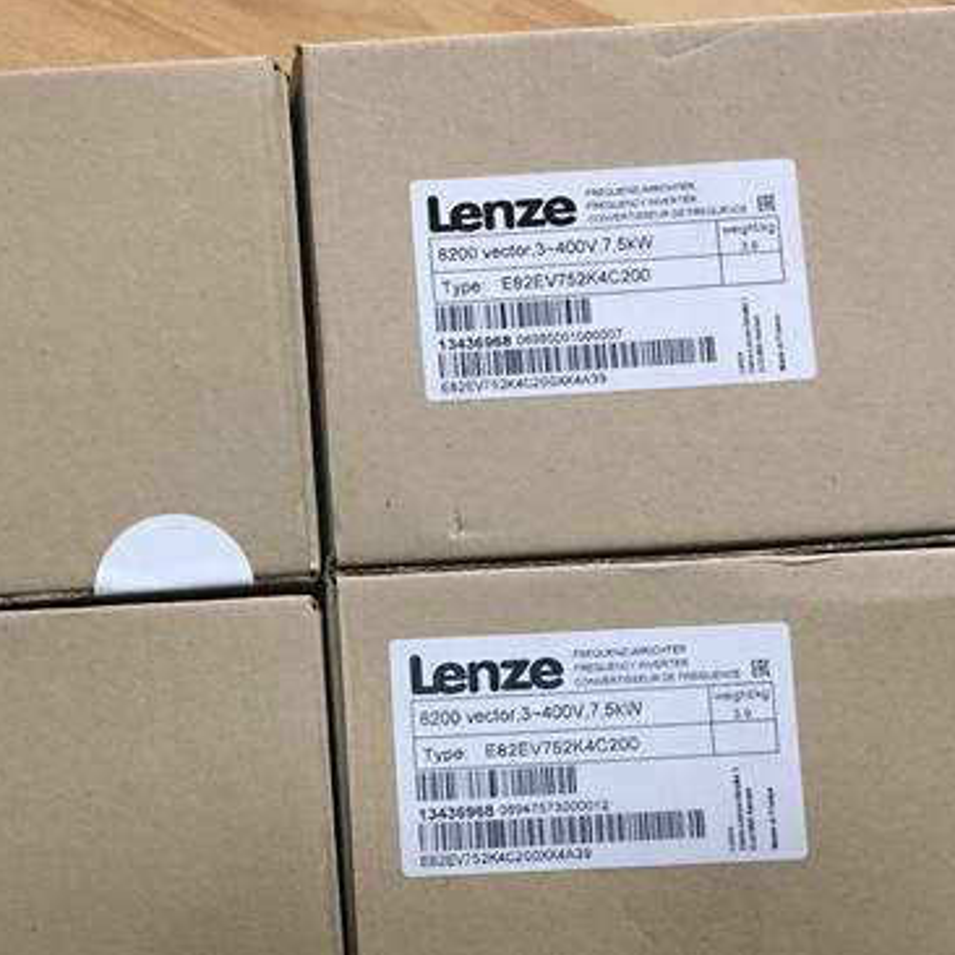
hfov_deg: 30.2
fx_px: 1748
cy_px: 671
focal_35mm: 56
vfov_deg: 30.2
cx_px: 279
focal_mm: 4.15
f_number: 2.2
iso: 160
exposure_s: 1/33
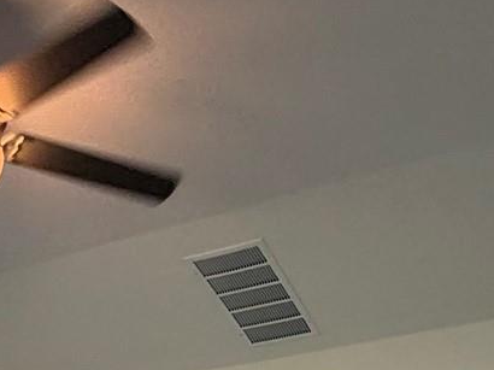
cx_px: 148
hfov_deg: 27.5
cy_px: 651
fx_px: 998
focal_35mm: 70
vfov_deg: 17.4
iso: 125
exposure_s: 1/120
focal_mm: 2.22
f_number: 2.2
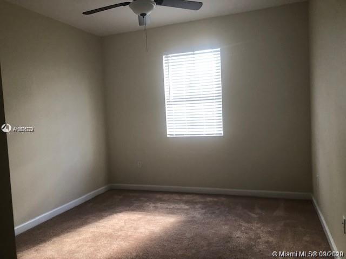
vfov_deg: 49.7
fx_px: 280
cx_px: 173
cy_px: 130
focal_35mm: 28
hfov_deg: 63.4
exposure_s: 1/20
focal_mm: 3.99
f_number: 1.8
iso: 40
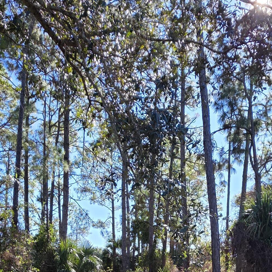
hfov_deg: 46.7
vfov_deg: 40.4
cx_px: 173
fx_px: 311
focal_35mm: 35
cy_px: 282
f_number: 1.9
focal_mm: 2.2
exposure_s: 1/807
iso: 40
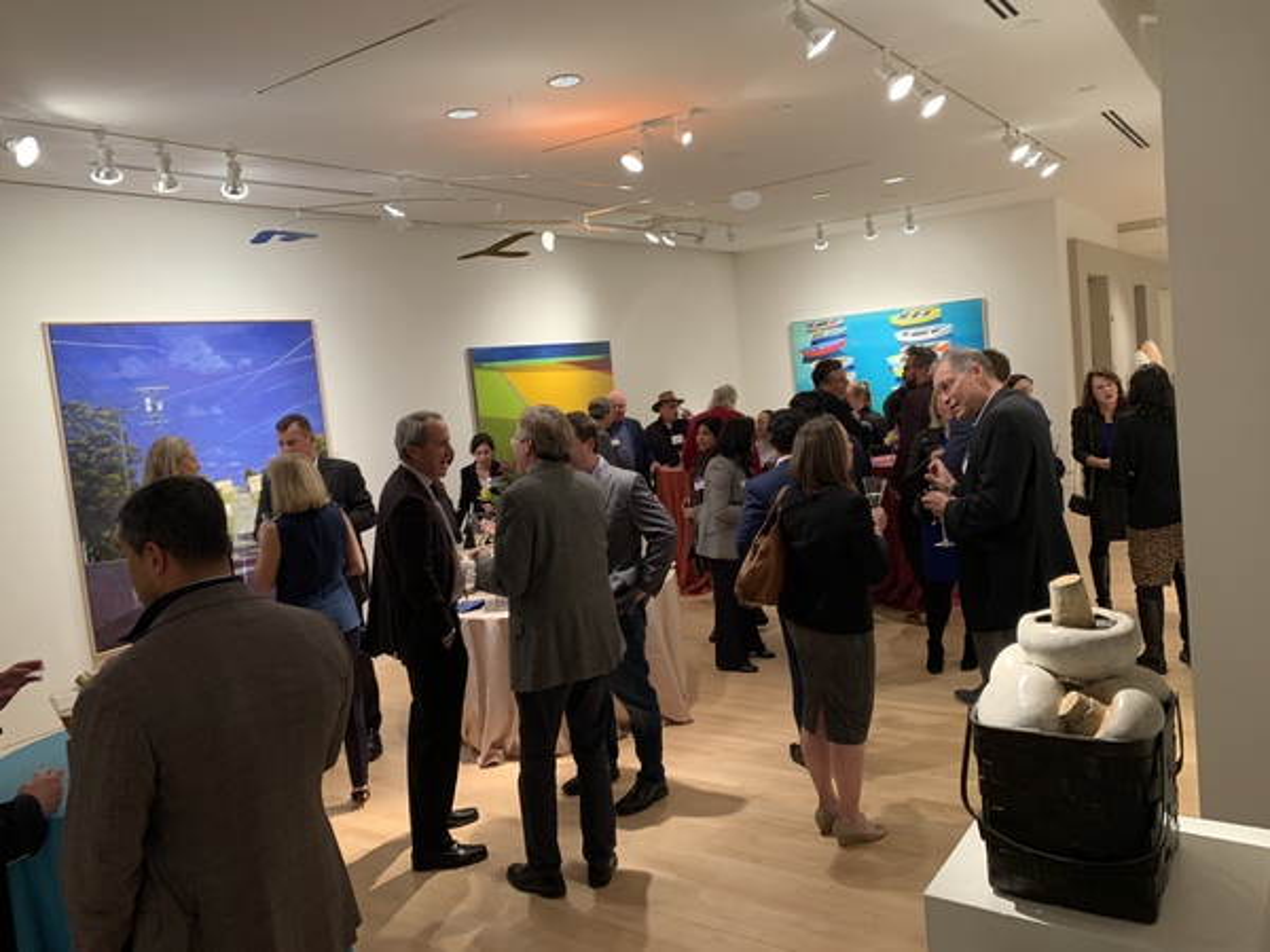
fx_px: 954
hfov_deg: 67.3
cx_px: 635
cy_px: 476
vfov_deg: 53.1
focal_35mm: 26
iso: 125
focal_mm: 4.25
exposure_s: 1/60
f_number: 1.8
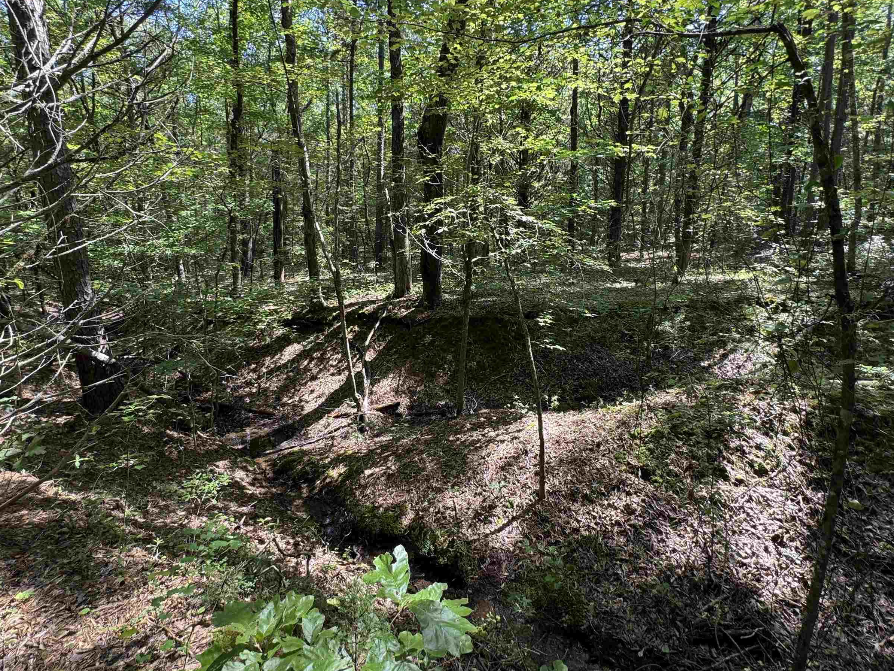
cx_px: 430
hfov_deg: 87.7
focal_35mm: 18
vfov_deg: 70.9
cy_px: 271
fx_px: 465
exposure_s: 1/99
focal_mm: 2.22
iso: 50
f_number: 2.2
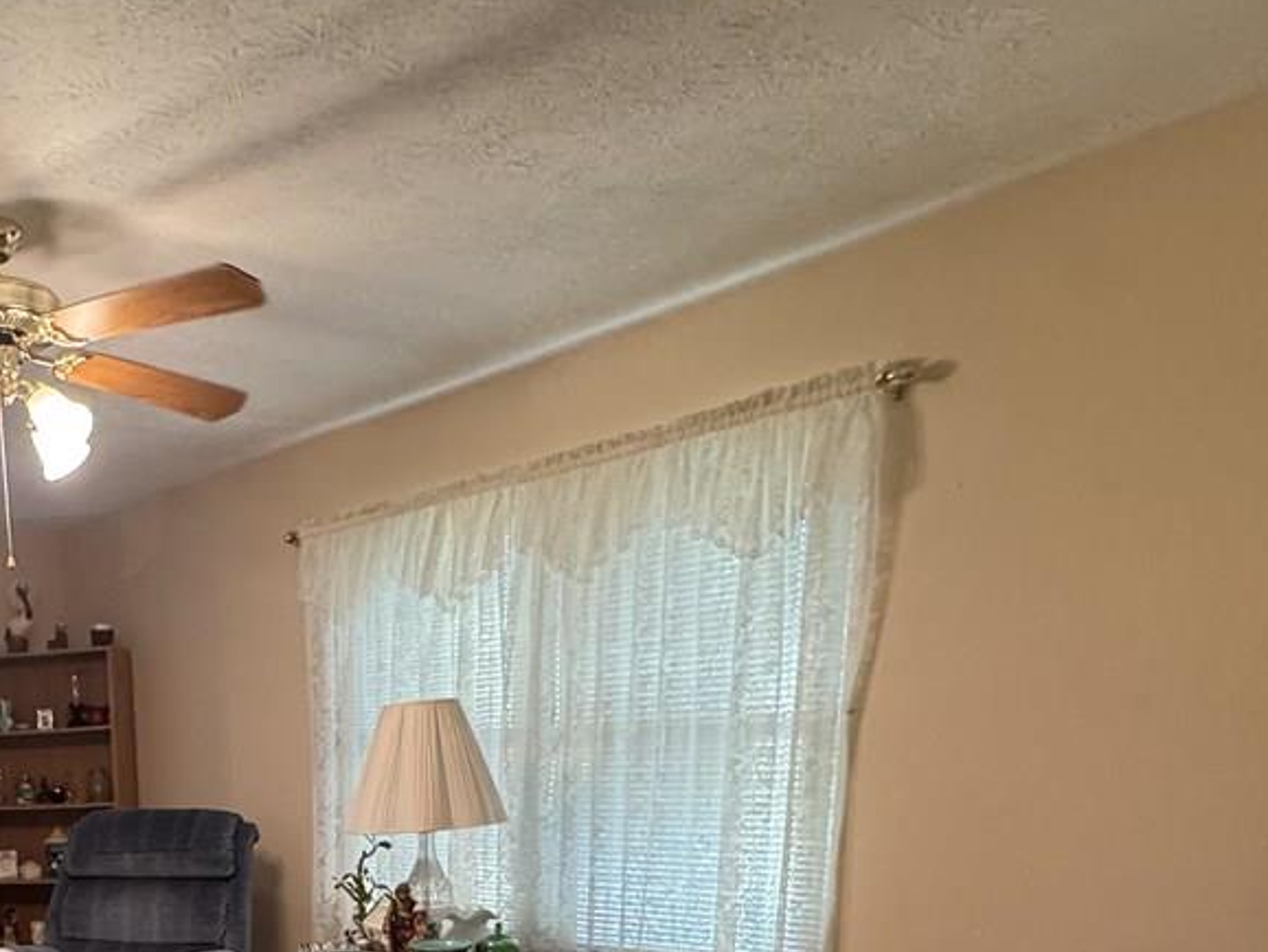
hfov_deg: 52.2
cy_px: 991
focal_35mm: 31
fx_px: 1136
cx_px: 156
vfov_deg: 39.1
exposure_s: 1/60
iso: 320
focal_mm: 2.22
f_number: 2.2
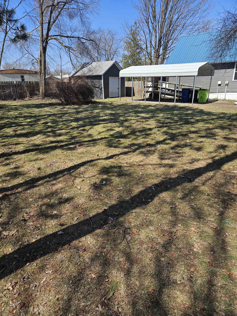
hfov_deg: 58.9
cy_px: 158
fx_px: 210
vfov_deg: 73.9
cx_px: 118
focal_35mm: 23
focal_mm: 5.4
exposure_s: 1/1087
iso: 25
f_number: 1.8
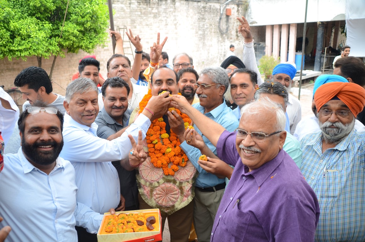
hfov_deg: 67.5
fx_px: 273
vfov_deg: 47.7
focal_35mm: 27
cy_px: 121
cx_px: 182
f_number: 3.5
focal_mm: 18
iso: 200
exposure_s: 1/100
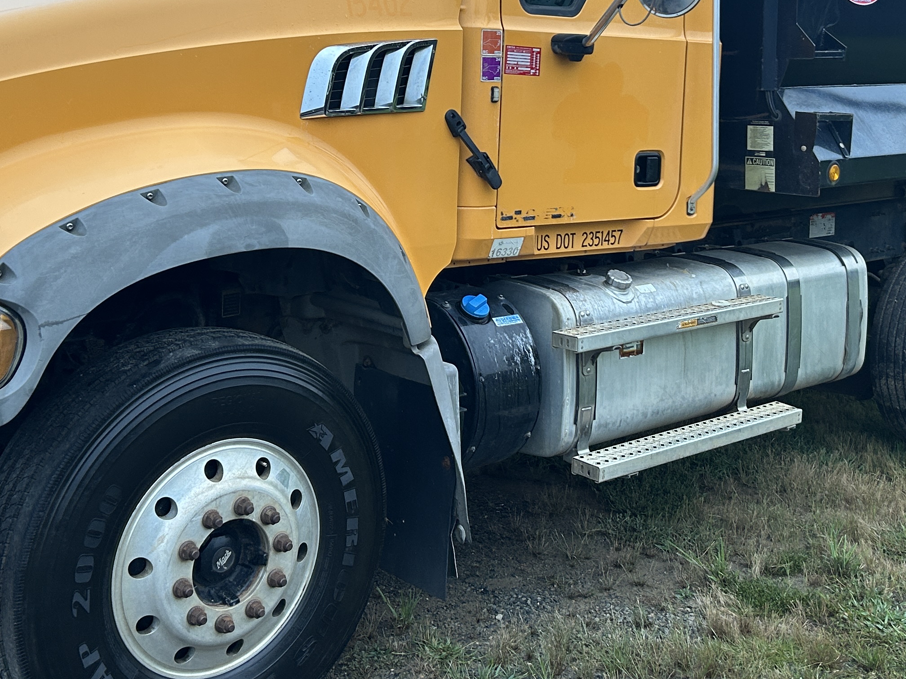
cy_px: 158
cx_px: 482
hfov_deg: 36.8
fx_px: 1361
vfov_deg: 27.6
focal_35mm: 52
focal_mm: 5.7
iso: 100
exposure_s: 1/121
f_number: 1.5
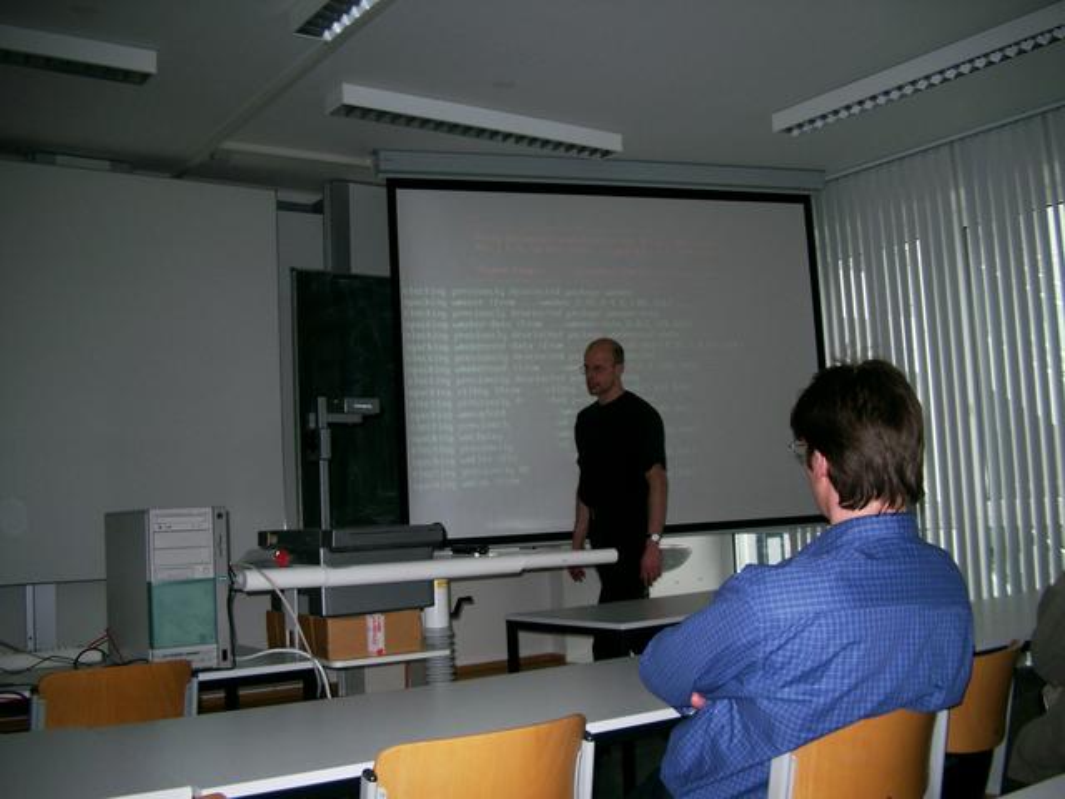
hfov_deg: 50.1
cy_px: 400
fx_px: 1138
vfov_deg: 38.7
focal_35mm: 37
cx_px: 532
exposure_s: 1/60
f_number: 2.6
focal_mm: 7.6
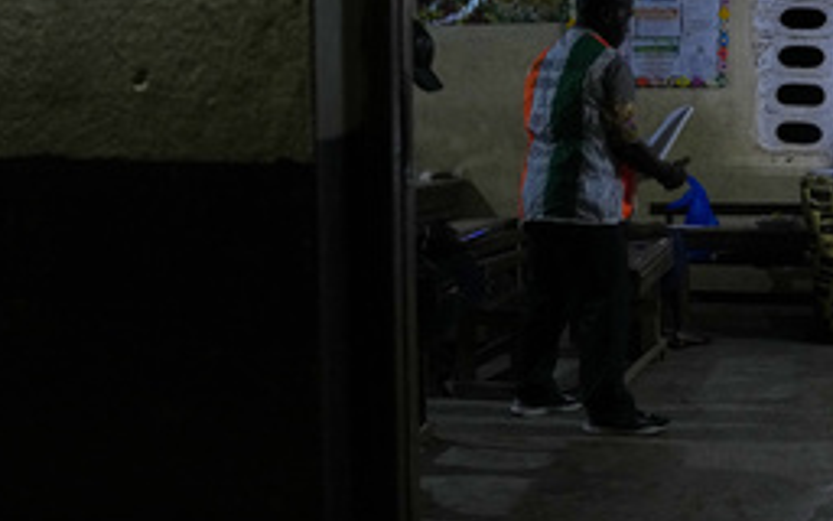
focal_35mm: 57
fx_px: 1294
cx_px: 784
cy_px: 181
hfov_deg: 33.4
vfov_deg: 22.7
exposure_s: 1/125
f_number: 2.8
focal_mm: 28
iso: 2000
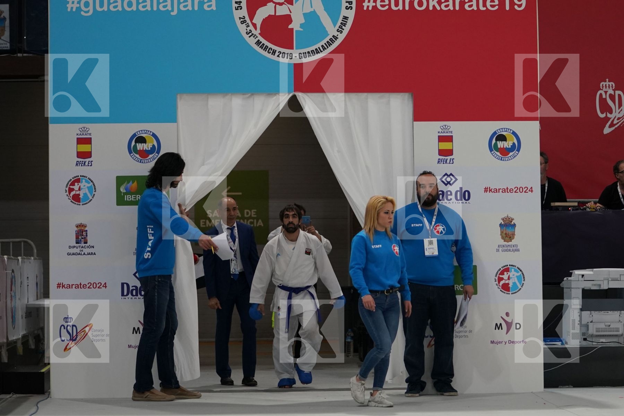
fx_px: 1820
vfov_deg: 13.0
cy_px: 208
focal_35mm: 105
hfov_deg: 19.5
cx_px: 312
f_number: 2.8
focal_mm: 70
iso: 2000
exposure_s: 1/1000
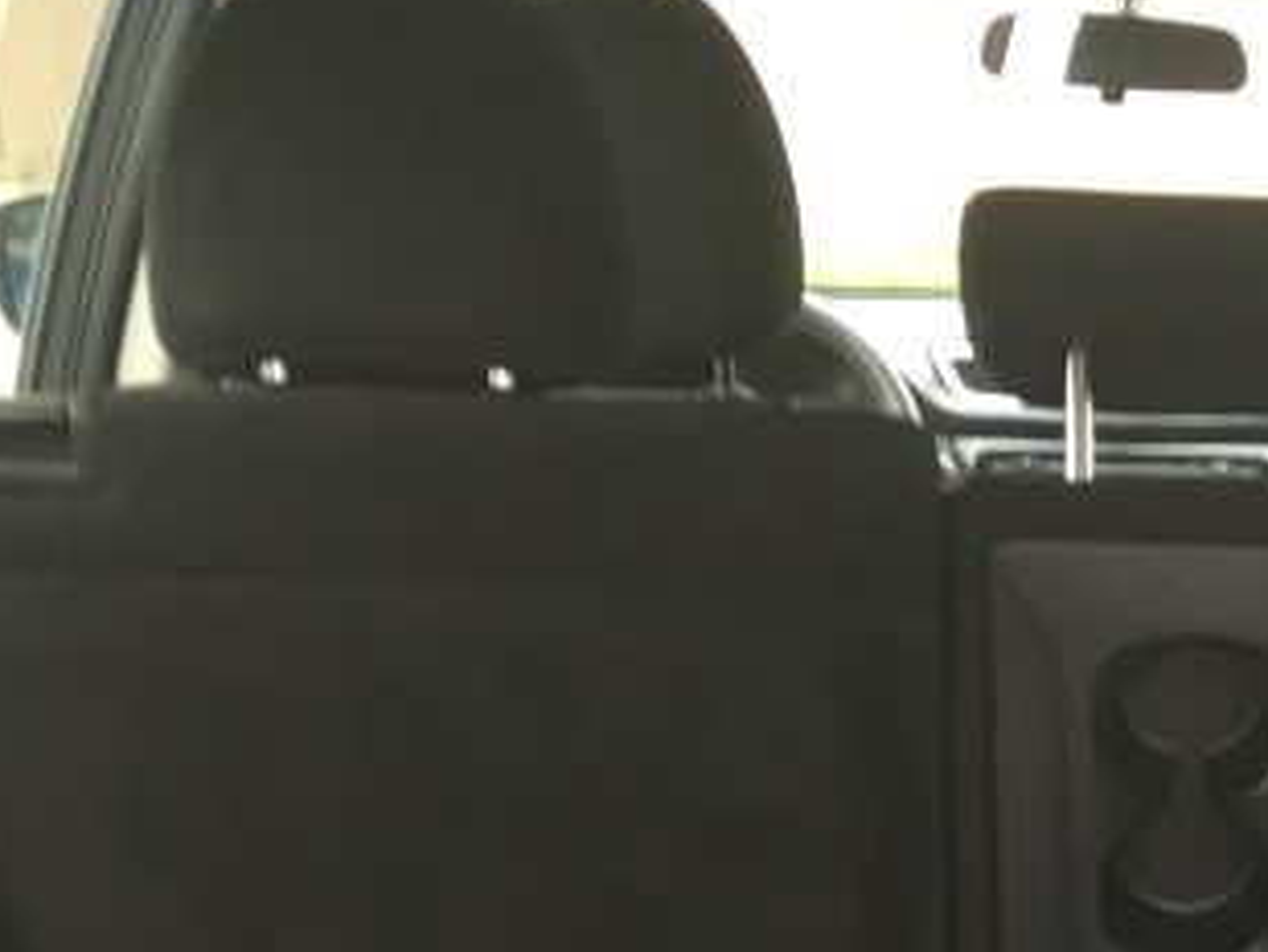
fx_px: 3518
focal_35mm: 96
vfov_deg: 14.1
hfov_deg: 19.9
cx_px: 1227
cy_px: 1551
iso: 50
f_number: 2.2
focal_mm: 4.15
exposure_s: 1/30
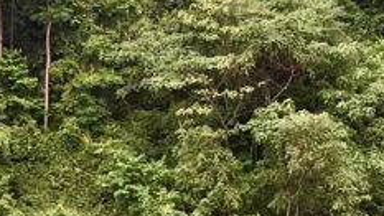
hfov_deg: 15.0
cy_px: 196
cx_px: -48
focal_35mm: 139
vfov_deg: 8.7
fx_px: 1415
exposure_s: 1/120
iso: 25
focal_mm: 4.15
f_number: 2.2
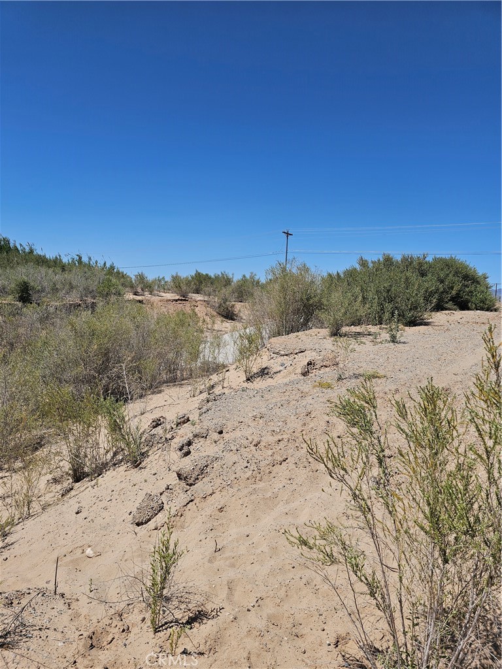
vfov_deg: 73.9
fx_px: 445
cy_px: 334
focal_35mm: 23
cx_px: 251
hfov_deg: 58.9
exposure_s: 1/1785
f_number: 1.7
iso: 10
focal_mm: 6.3
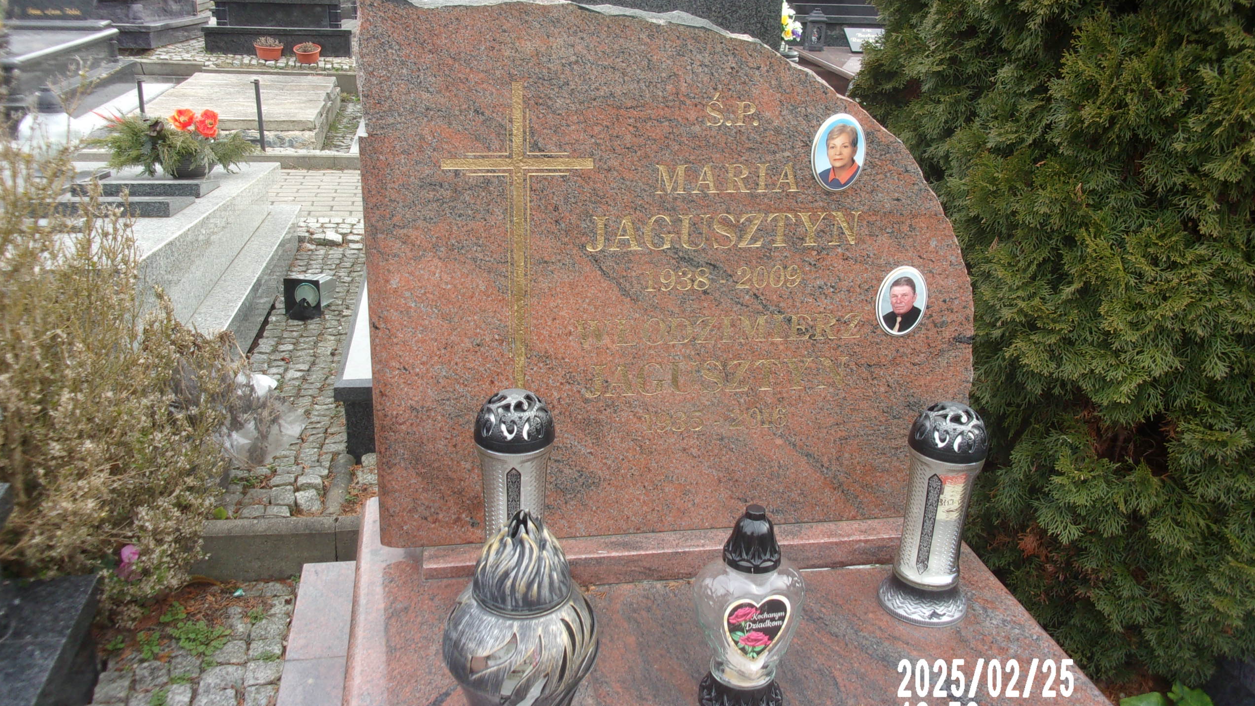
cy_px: 327
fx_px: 1032
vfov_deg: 37.8
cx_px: 622
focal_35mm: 31
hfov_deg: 62.6
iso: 80
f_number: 3.9
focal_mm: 5.1
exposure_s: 1/80
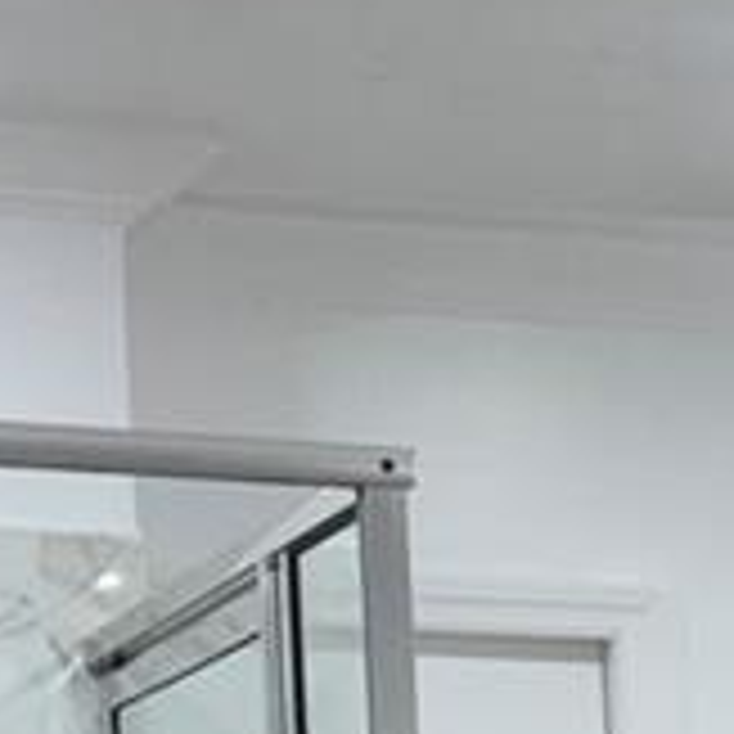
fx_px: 3742
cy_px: 1486
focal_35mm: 156
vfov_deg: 10.3
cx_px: 973
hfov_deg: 10.9
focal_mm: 6.76
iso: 125
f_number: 1.78
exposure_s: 1/120
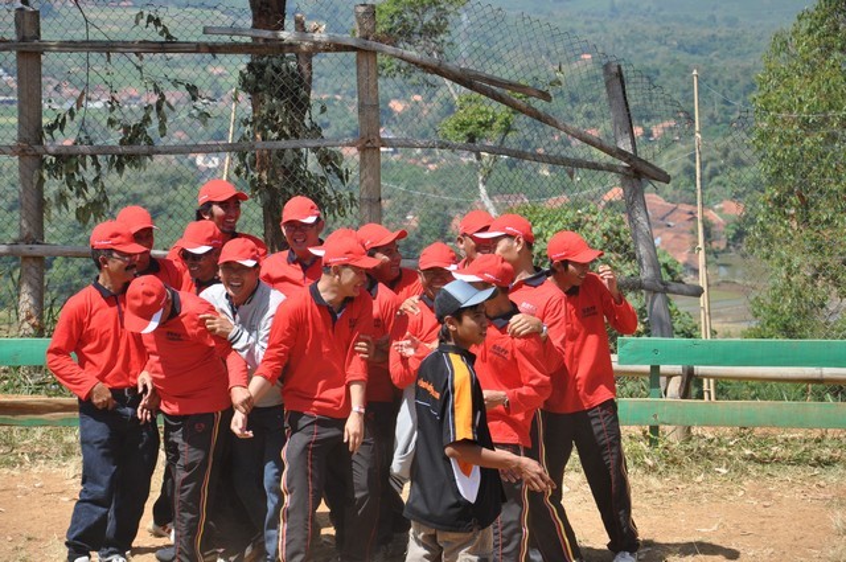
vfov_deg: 10.1
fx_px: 3168
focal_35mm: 135
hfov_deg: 15.2
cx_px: 423
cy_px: 281
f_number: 7.1
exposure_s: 1/800
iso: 400
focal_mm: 90
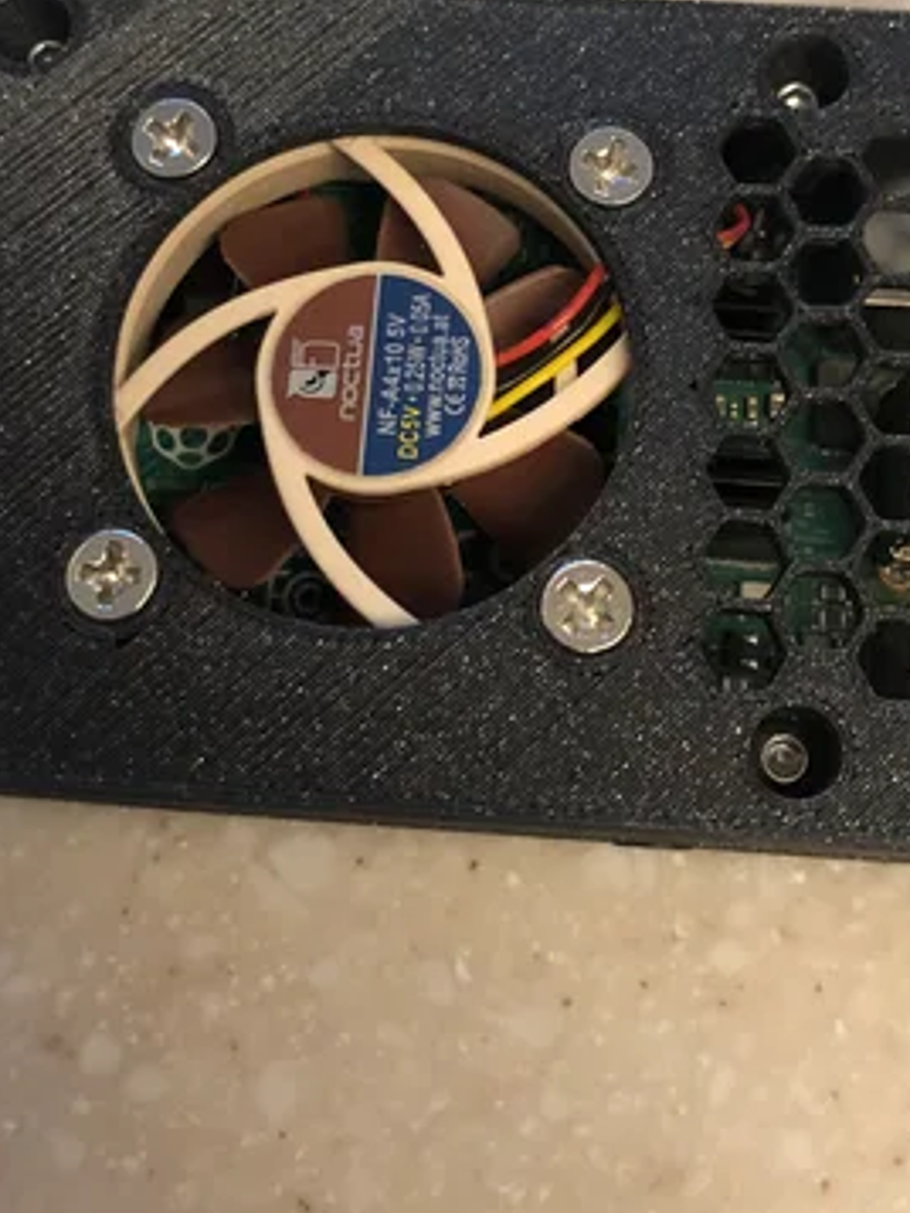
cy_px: 314
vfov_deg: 38.0
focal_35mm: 49
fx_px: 1716
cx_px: 508
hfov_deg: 29.7
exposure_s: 1/15
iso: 50
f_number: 1.8
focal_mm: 4
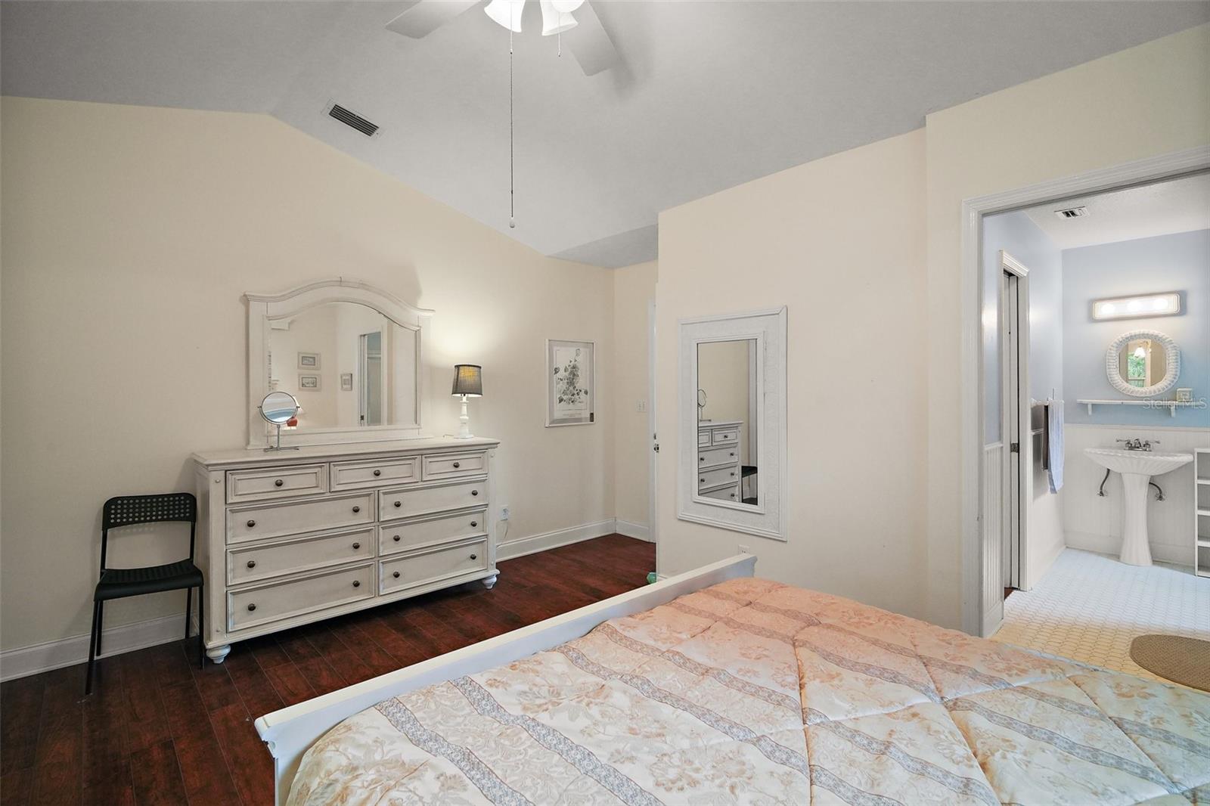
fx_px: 538
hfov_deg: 96.7
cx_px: 605
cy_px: 403
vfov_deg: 73.7
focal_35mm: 16
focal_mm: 16
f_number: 8
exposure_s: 1/25
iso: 1600
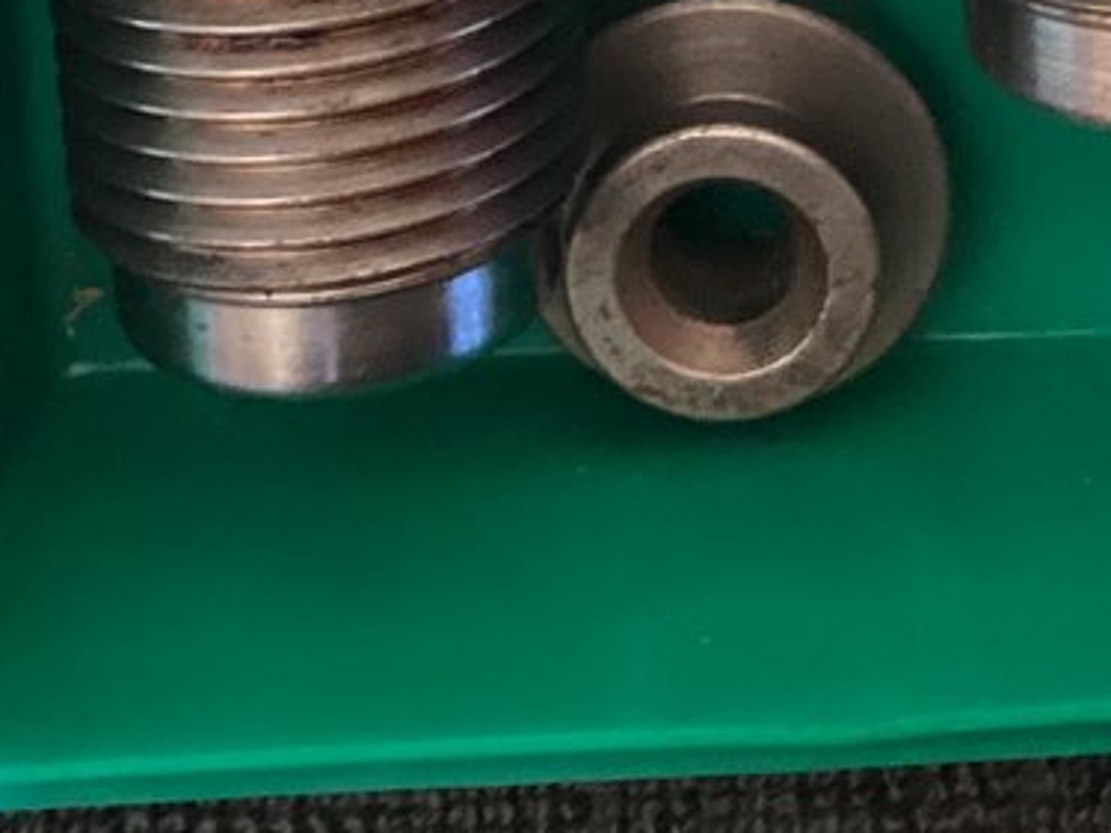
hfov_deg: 15.6
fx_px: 4011
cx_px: 917
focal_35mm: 125
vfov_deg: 11.0
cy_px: -734
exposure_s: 1/33
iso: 400
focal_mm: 3.3
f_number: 2.4
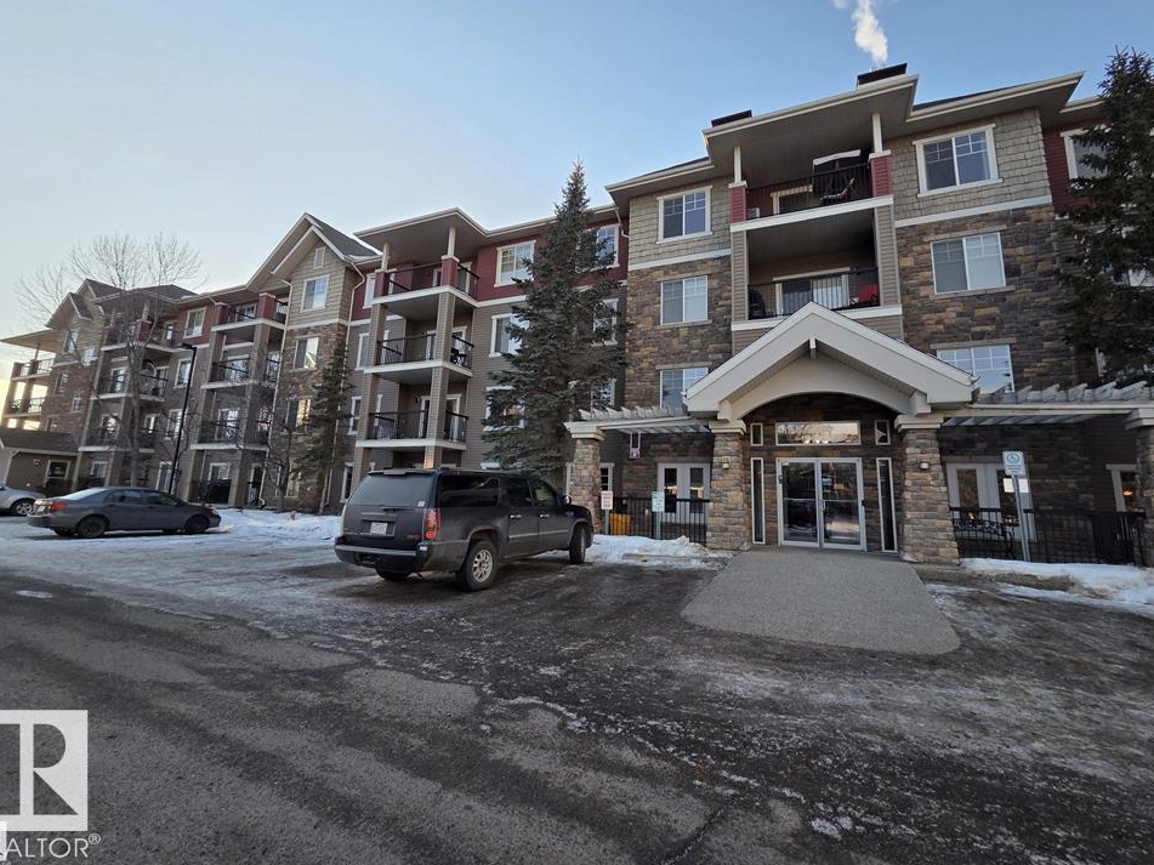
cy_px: 409
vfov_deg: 85.6
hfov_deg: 102.1
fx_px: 467
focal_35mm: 14
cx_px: 587
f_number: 2.2
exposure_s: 1/794
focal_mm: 2.2
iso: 50
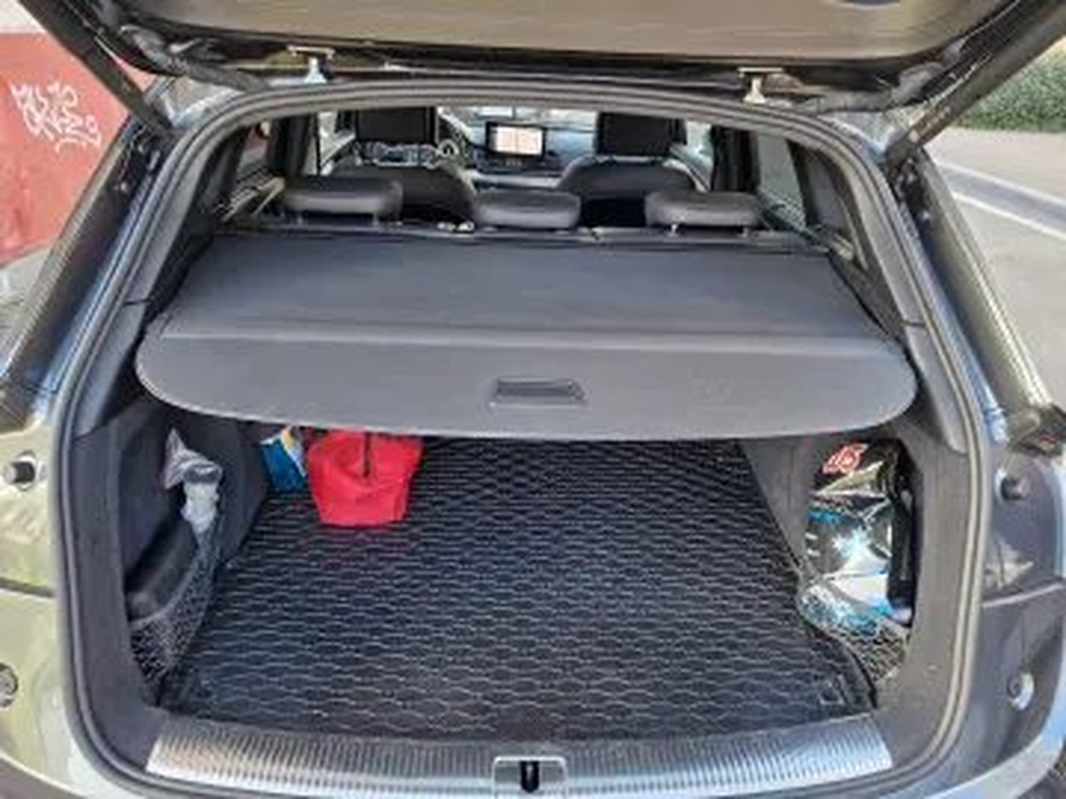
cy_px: 400
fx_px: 708
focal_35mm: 23
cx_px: 533
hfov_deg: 73.9
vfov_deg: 58.9
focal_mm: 6.4
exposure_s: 1/180
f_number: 1.8
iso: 200
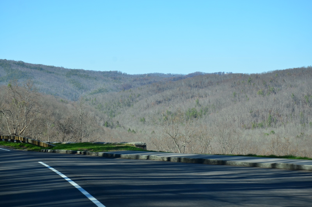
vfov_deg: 15.6
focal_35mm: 87
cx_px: 156
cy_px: 104
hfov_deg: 23.4
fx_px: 752
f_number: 8
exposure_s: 1/200
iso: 125
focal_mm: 58
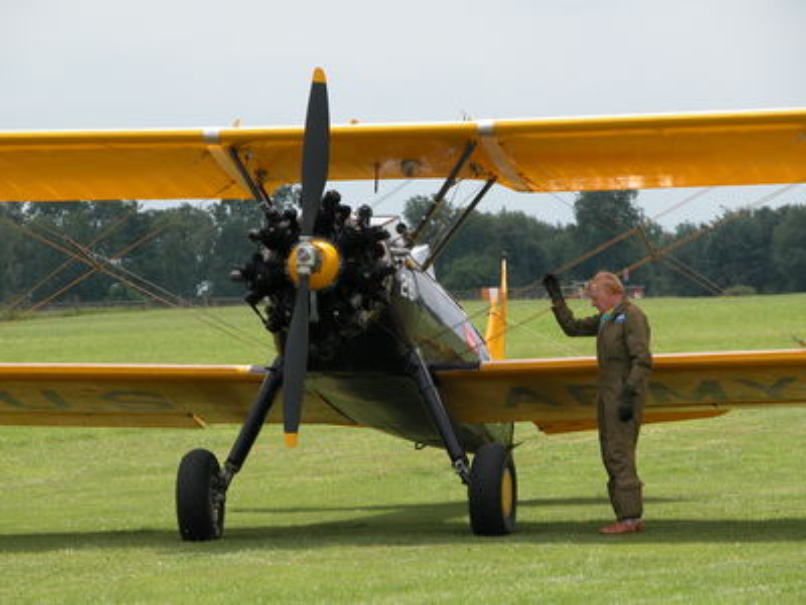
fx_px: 5192
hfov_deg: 8.9
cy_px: 302
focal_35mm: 223
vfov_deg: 6.7
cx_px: 403
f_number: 5.8
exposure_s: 1/349
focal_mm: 56.7
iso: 100
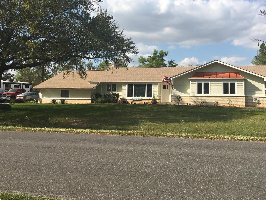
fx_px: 307
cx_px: 155
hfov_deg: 46.6
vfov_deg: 35.6
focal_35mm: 40
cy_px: 68
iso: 25
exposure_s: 1/1672
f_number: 2.2
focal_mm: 4.15
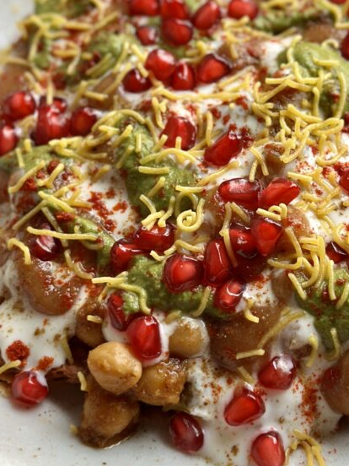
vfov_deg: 22.0
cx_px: 250
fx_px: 1196
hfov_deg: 16.5
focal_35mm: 89
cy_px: 188
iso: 125
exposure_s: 1/60
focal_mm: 6.86
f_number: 1.78
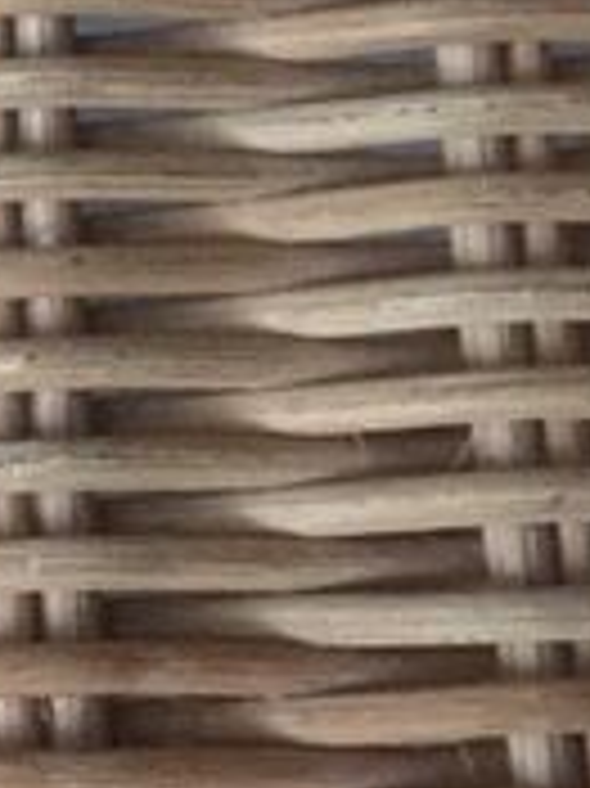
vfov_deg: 18.5
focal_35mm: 106
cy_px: 297
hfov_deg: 13.4
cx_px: -212
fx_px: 2412
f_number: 2.2
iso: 500
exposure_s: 1/17
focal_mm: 4.15
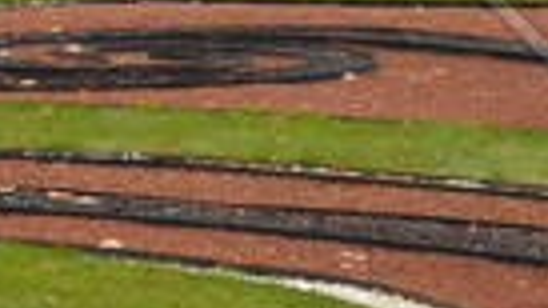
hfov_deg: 6.7
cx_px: 76
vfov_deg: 3.7
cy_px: -416
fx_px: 4663
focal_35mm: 321
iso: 400
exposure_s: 1/250
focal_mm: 32
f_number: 8
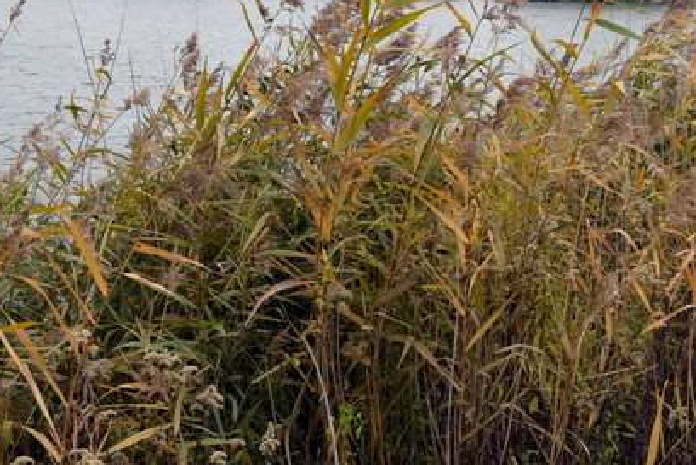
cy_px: 51
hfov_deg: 22.8
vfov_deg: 15.4
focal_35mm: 88
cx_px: 550
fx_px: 1702
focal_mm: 30
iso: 400
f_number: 8
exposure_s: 1/200
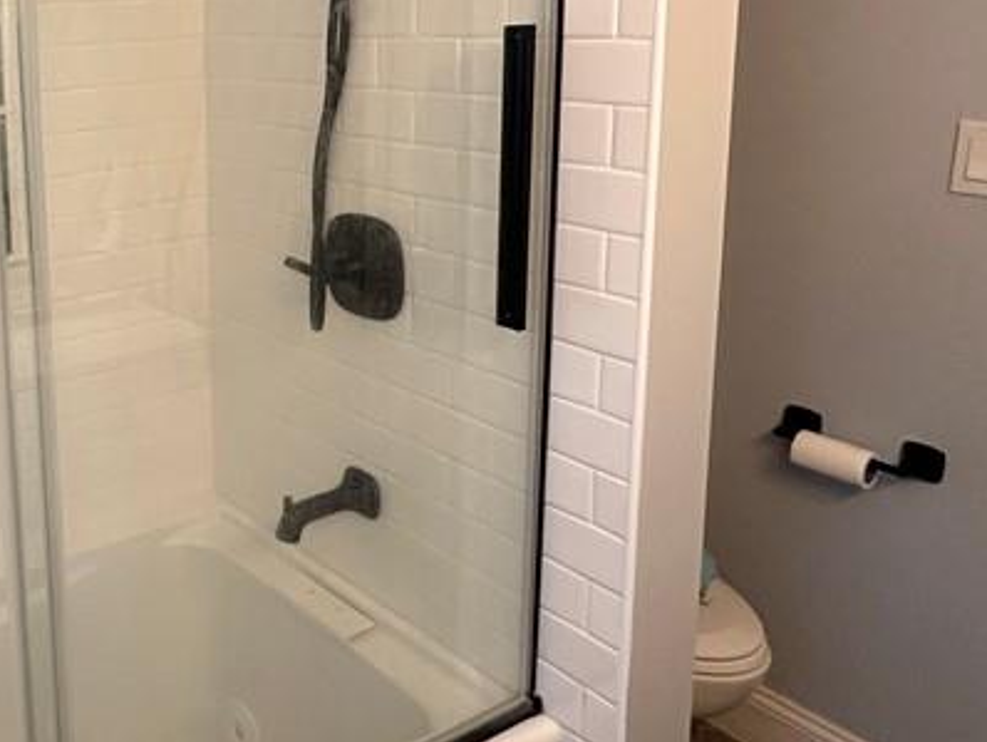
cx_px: 17
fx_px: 1027
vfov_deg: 38.7
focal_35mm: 36
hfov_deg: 44.3
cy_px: 191
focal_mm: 2.22
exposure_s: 1/60
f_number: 2.2
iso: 320
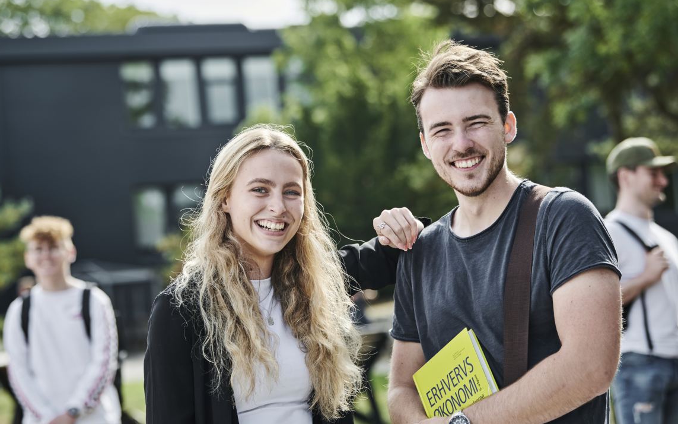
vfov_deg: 11.6
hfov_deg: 18.4
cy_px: 225
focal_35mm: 113
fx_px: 2088
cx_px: 338
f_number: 4
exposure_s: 1/320
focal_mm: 110
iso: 100
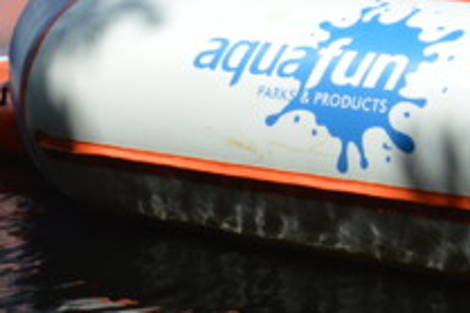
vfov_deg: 7.5
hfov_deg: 10.4
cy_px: -181
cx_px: -542
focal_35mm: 179
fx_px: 2335
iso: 100
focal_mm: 26
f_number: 8
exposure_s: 1/250
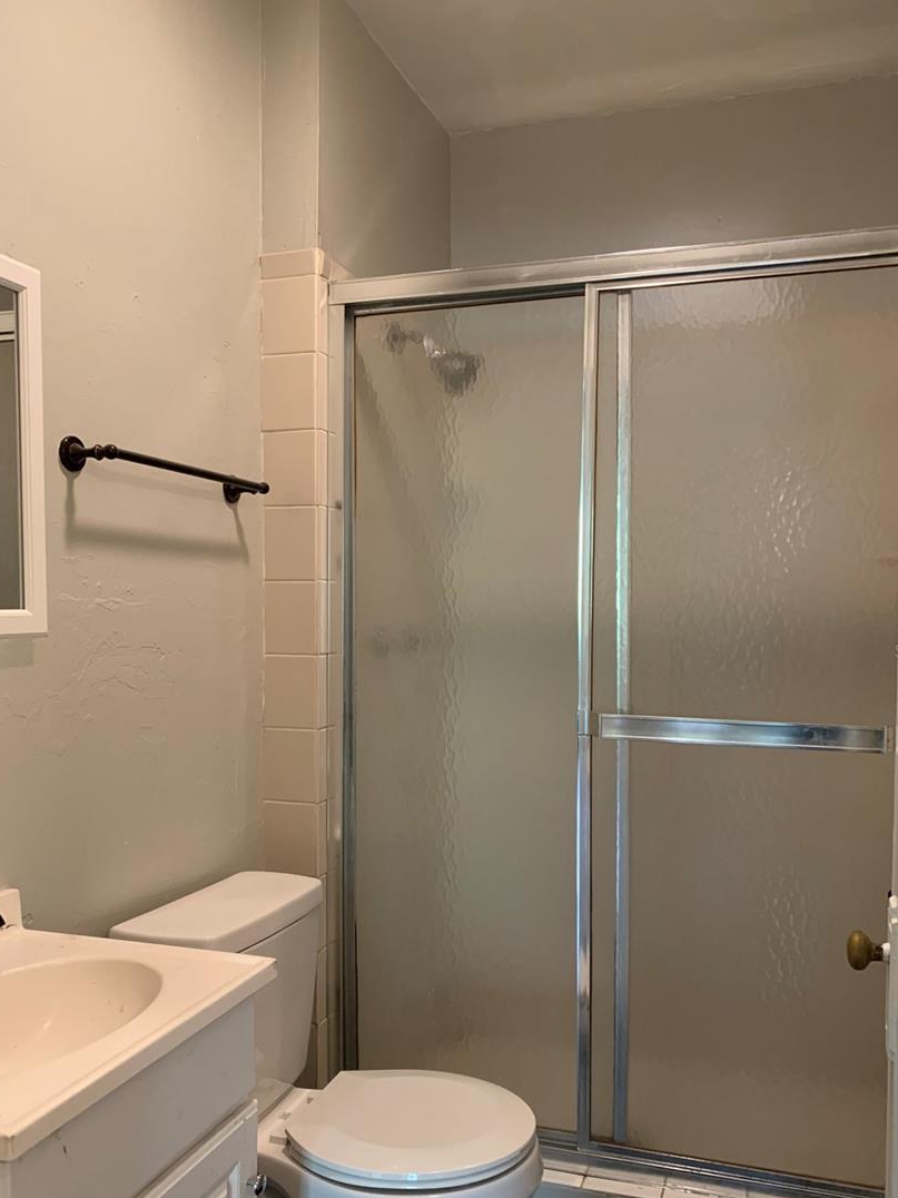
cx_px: 473
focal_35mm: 29
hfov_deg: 48.2
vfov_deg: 61.6
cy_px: 650
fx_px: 1003
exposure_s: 1/60
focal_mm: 4.25
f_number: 1.8
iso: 320
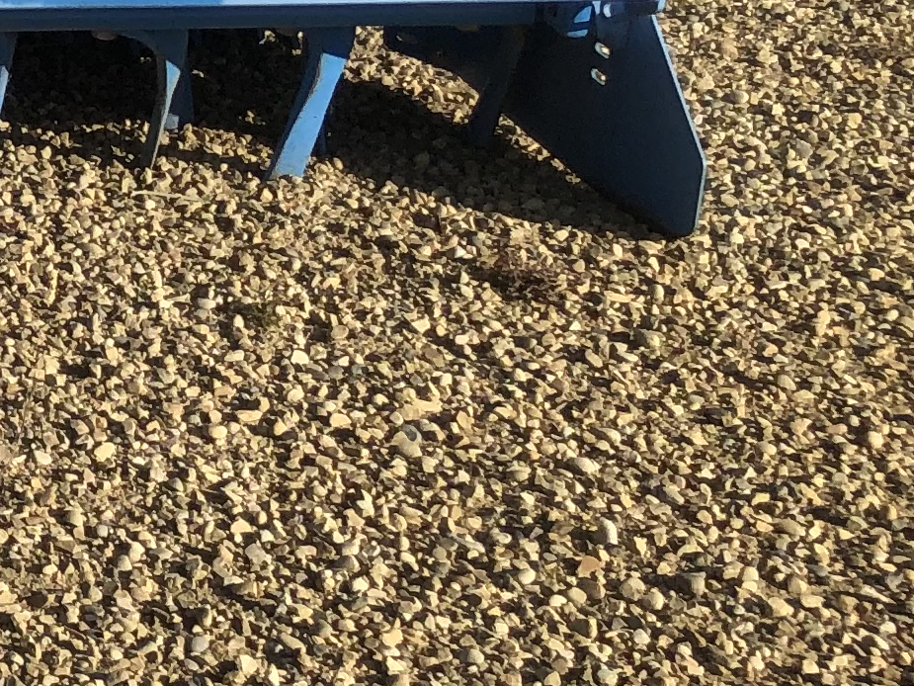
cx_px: -1021
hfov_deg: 13.4
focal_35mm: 122
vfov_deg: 11.9
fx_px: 3222
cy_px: -128
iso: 20
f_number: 1.8
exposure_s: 1/2433
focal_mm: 3.99
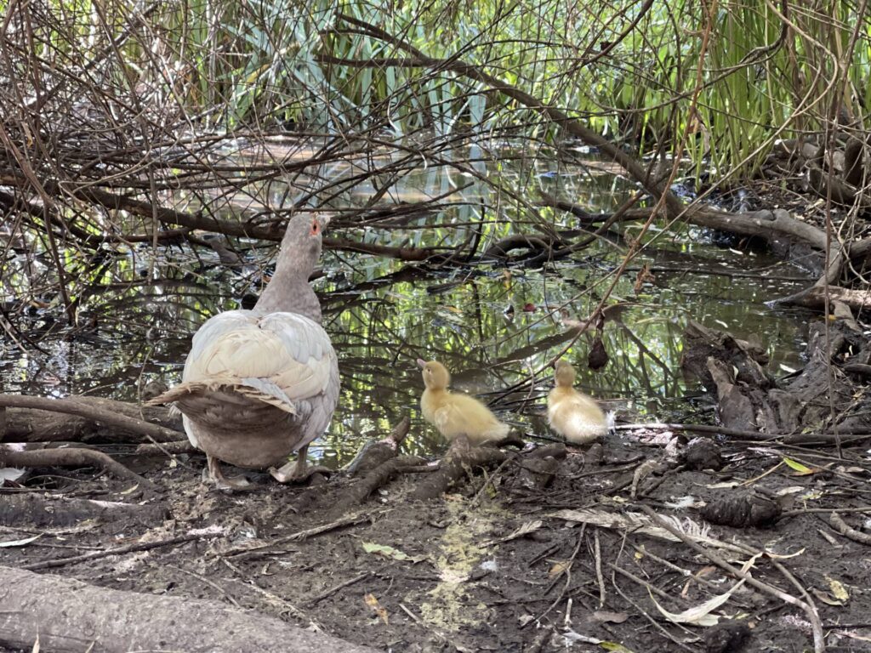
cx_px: 436
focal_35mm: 64
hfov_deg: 30.3
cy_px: 326
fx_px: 1610
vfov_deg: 22.9
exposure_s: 1/40
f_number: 2.2
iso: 250
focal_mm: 7.5
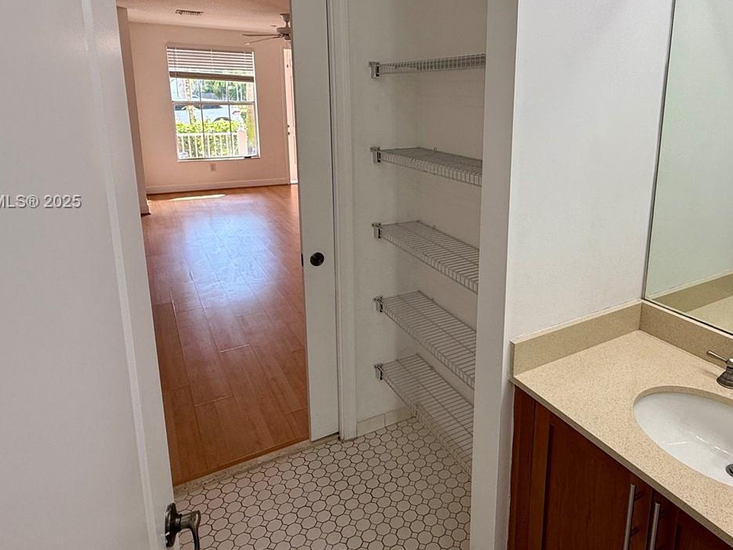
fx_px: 508
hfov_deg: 70.4
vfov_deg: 56.1
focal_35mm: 24
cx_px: 458
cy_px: 203
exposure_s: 1/120
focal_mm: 2.22
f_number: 2.2
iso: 64
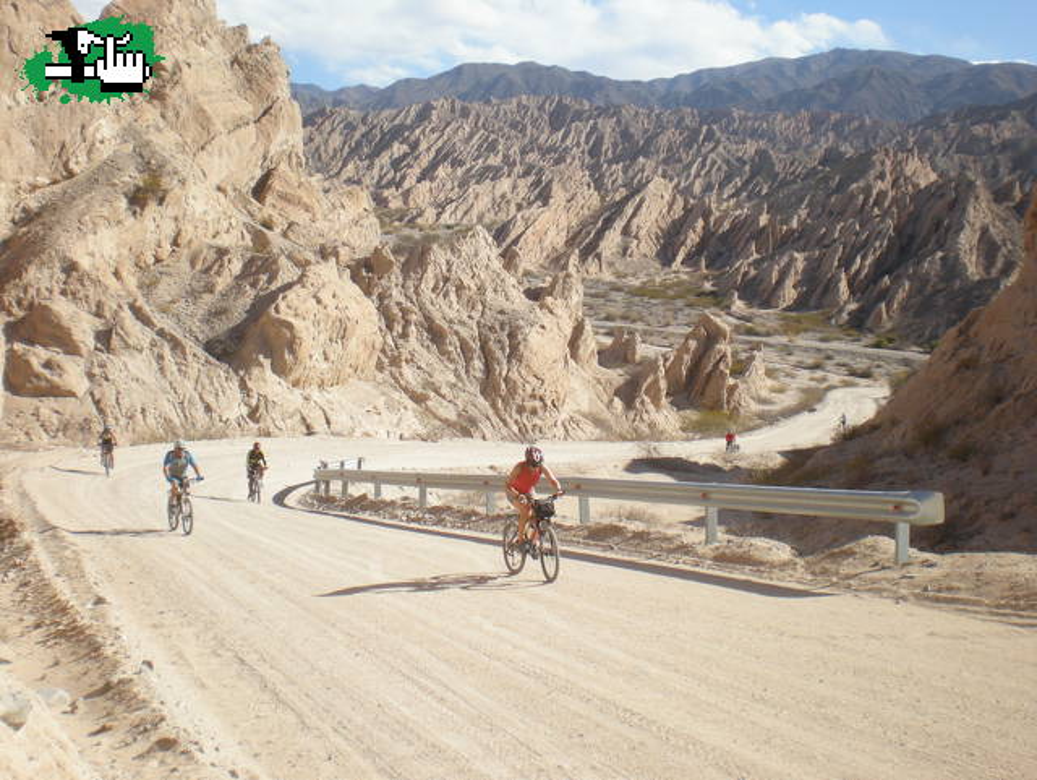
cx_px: 518
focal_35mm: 44
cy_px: 390
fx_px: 1319
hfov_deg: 42.9
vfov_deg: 32.9
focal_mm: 7.4
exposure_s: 1/355
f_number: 4.9
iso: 64
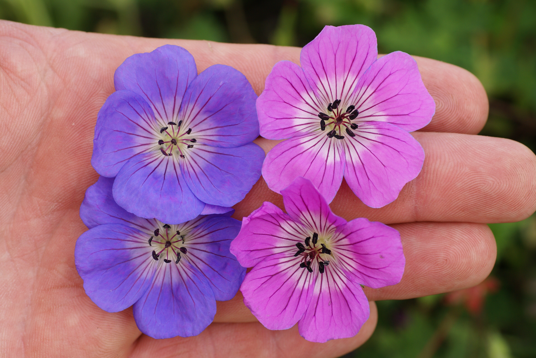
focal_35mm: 105
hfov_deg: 19.4
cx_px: 268
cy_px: 179
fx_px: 1565
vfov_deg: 13.1
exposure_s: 1/160
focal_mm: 70
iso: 100
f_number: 6.3
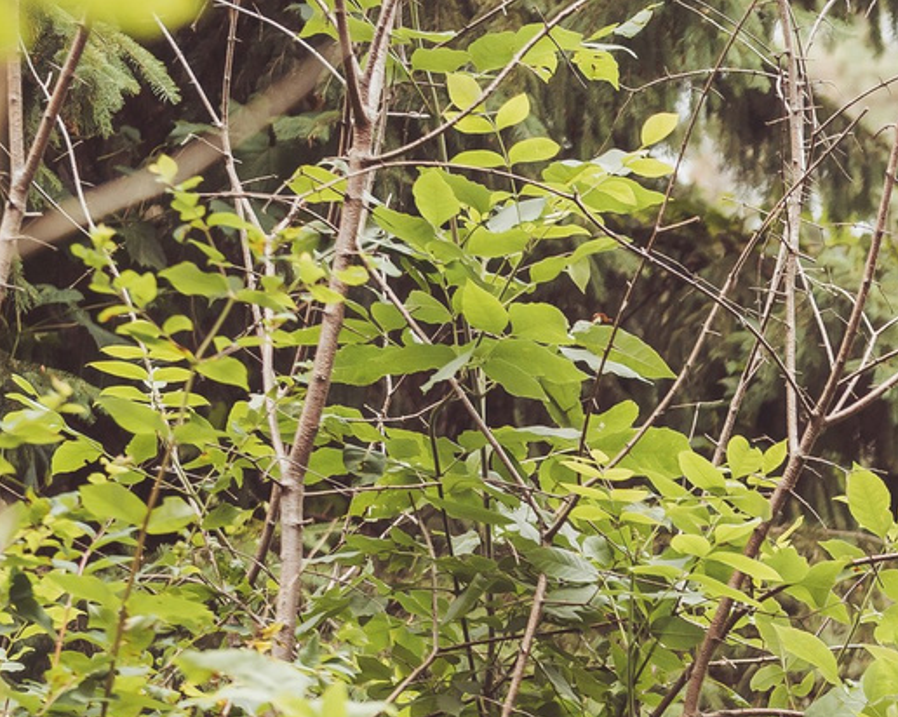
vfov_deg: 6.5
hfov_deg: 7.9
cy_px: 1346
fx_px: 6188
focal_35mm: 233
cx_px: 1909
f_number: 2
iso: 100
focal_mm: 50
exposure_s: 1/1600
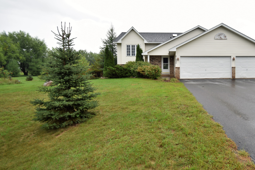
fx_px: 156
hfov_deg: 75.2
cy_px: 72
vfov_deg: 57.0
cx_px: 177
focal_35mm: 22
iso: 100
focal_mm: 10
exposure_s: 1/100
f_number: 3.5
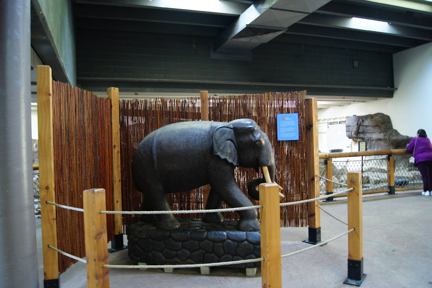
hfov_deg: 67.4
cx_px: 216
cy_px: 144
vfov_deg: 47.9
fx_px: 324
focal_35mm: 27
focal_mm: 18
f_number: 3.5
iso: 1000
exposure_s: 1/30
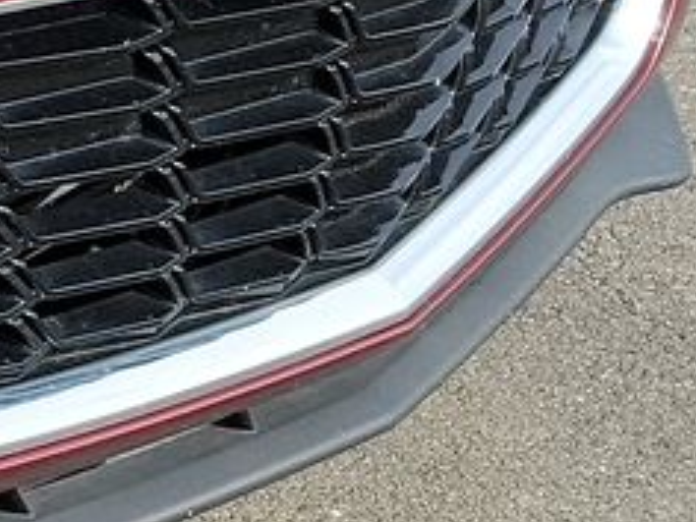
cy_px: -439
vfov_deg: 8.7
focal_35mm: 163
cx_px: -1097
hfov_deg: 10.2
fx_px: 3277
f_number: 1.8
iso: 50
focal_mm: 6.7
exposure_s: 1/678
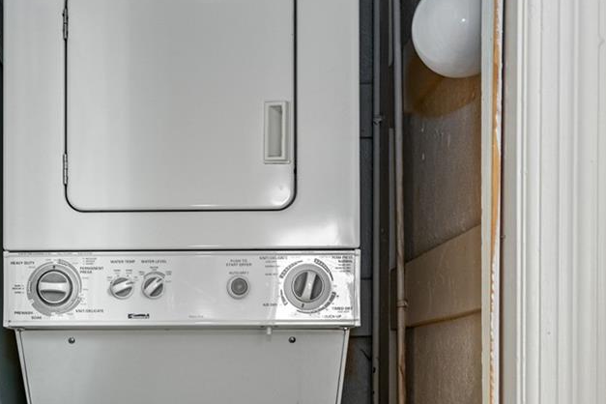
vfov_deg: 25.5
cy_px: 379
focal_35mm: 51
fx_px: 858
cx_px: 172
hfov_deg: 38.2
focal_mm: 20
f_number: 11
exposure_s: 1
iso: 400
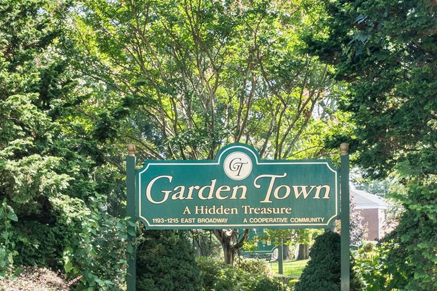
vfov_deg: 15.3
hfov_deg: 22.9
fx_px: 1080
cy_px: 226
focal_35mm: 89
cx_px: 240
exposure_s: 1/160
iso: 640
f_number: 9
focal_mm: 24
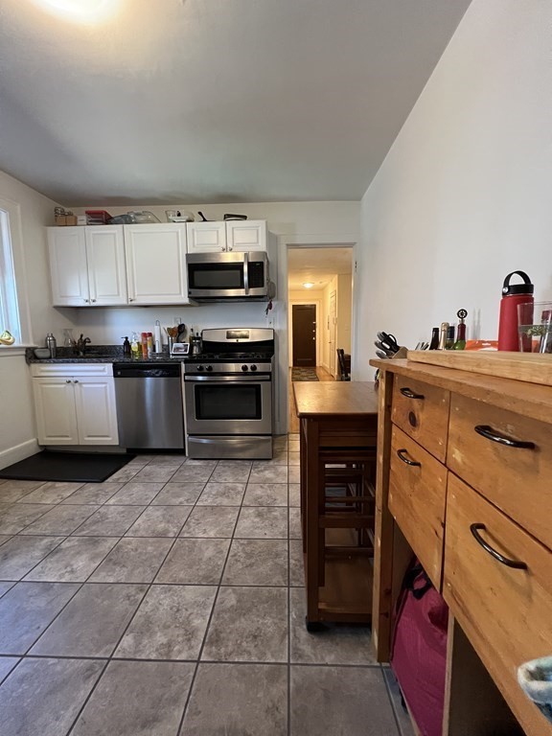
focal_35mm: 13
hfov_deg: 89.9
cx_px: 276
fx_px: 276
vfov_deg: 106.2
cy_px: 368
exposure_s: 1/60
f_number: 1.8
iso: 400
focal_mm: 1.57
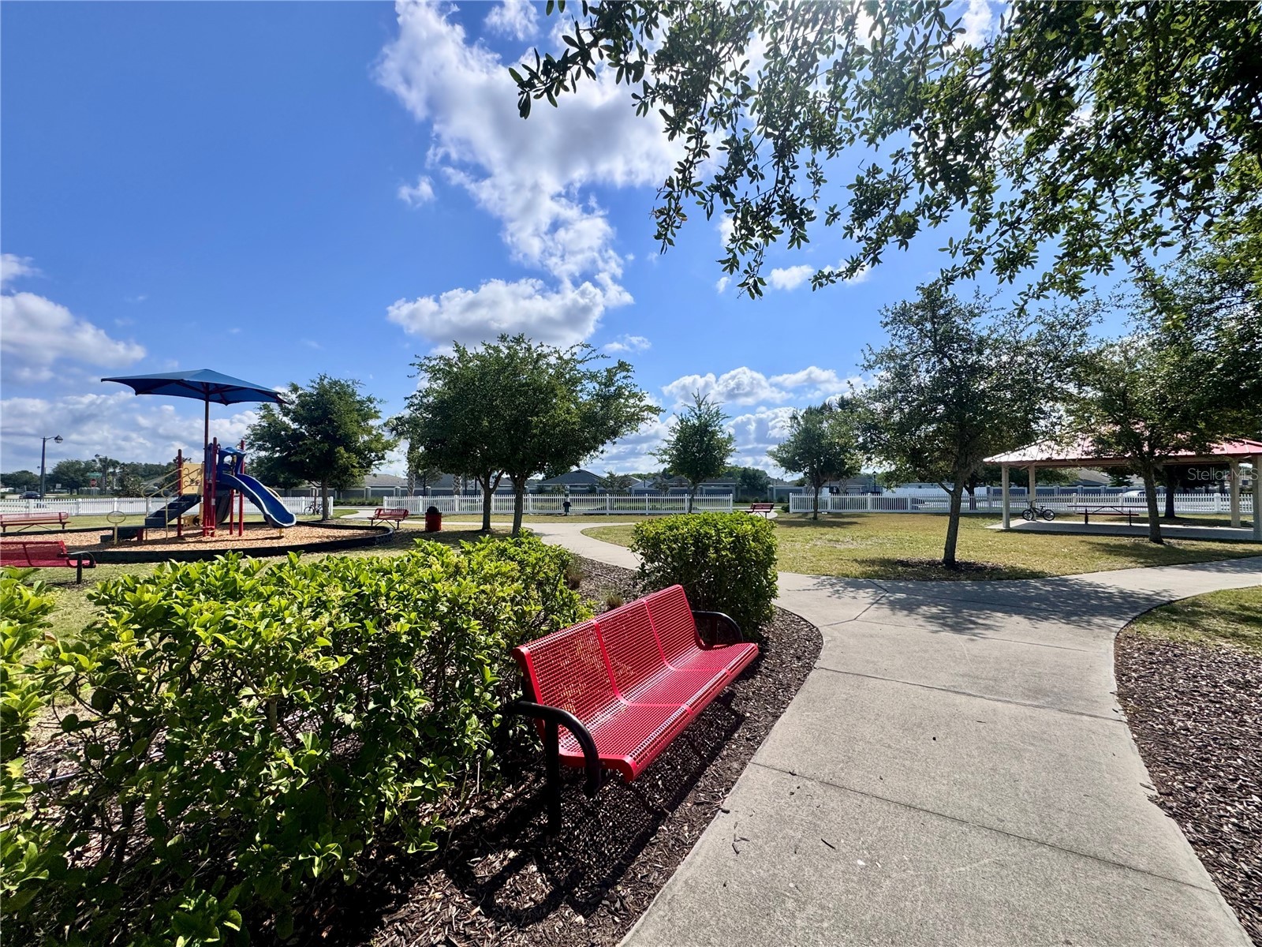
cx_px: 631
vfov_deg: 85.7
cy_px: 474
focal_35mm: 14
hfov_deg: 102.1
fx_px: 510
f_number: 2.2
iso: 50
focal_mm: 2.22
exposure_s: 1/3390
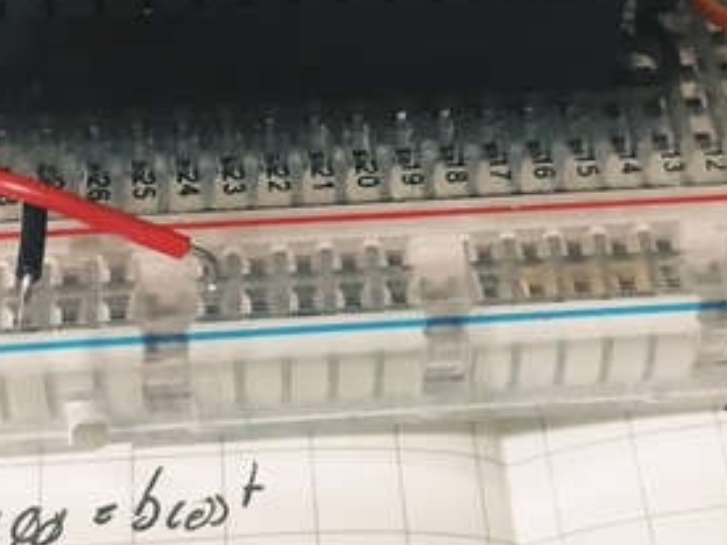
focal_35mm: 84
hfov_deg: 23.3
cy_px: 34
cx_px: 364
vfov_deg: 17.3
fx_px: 1764
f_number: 2.2
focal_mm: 4.15
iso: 200
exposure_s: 1/15
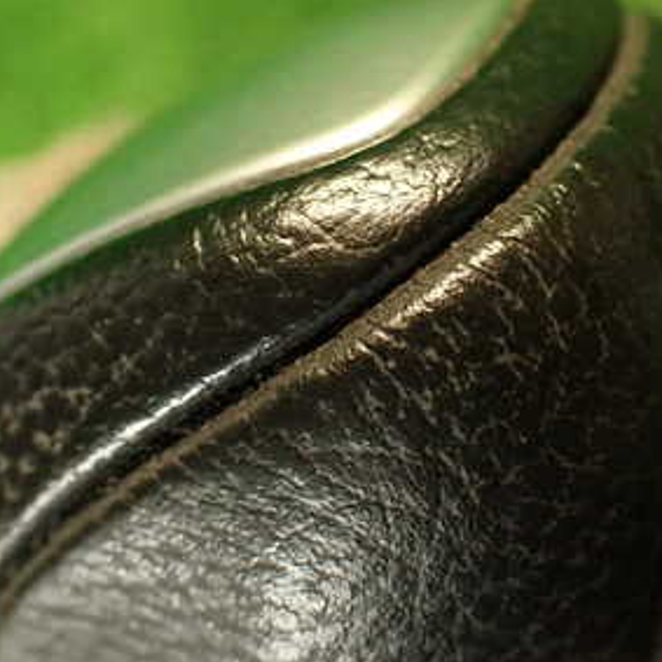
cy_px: 318
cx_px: 304
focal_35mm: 60
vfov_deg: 28.6
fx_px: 1298
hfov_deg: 28.6
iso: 500
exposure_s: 1/30
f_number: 2.4
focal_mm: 5.79
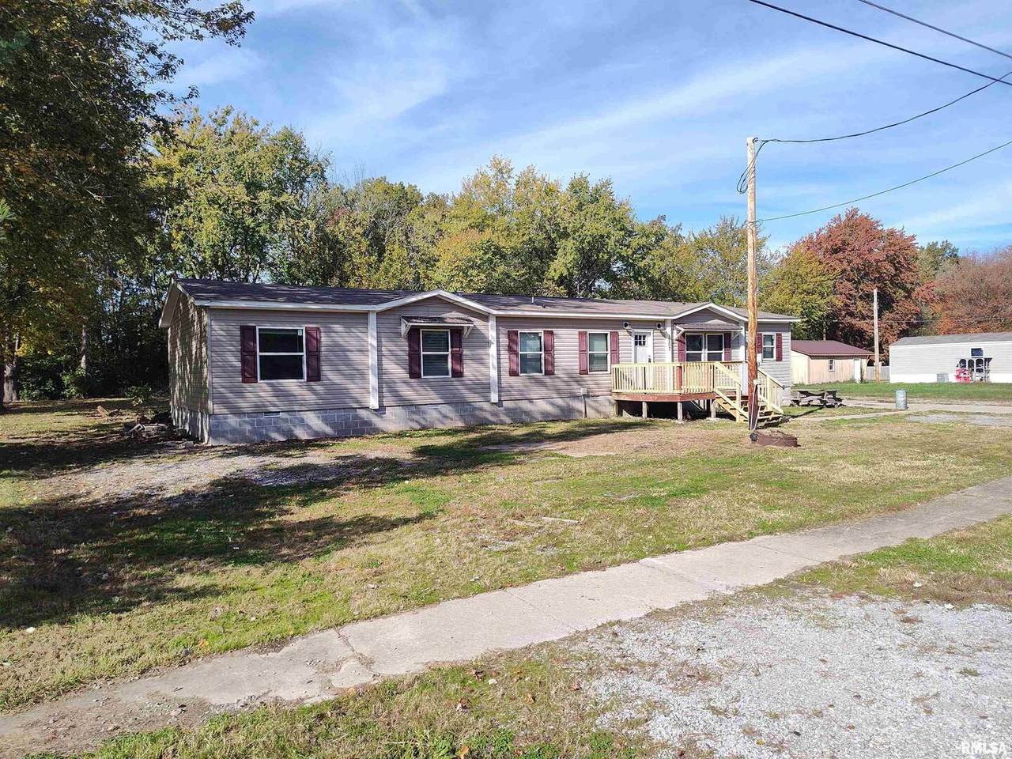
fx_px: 672
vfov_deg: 58.9
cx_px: 506
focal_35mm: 23
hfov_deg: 73.9
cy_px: 380
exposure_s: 1/1910
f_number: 1.88
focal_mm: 5.56
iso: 100
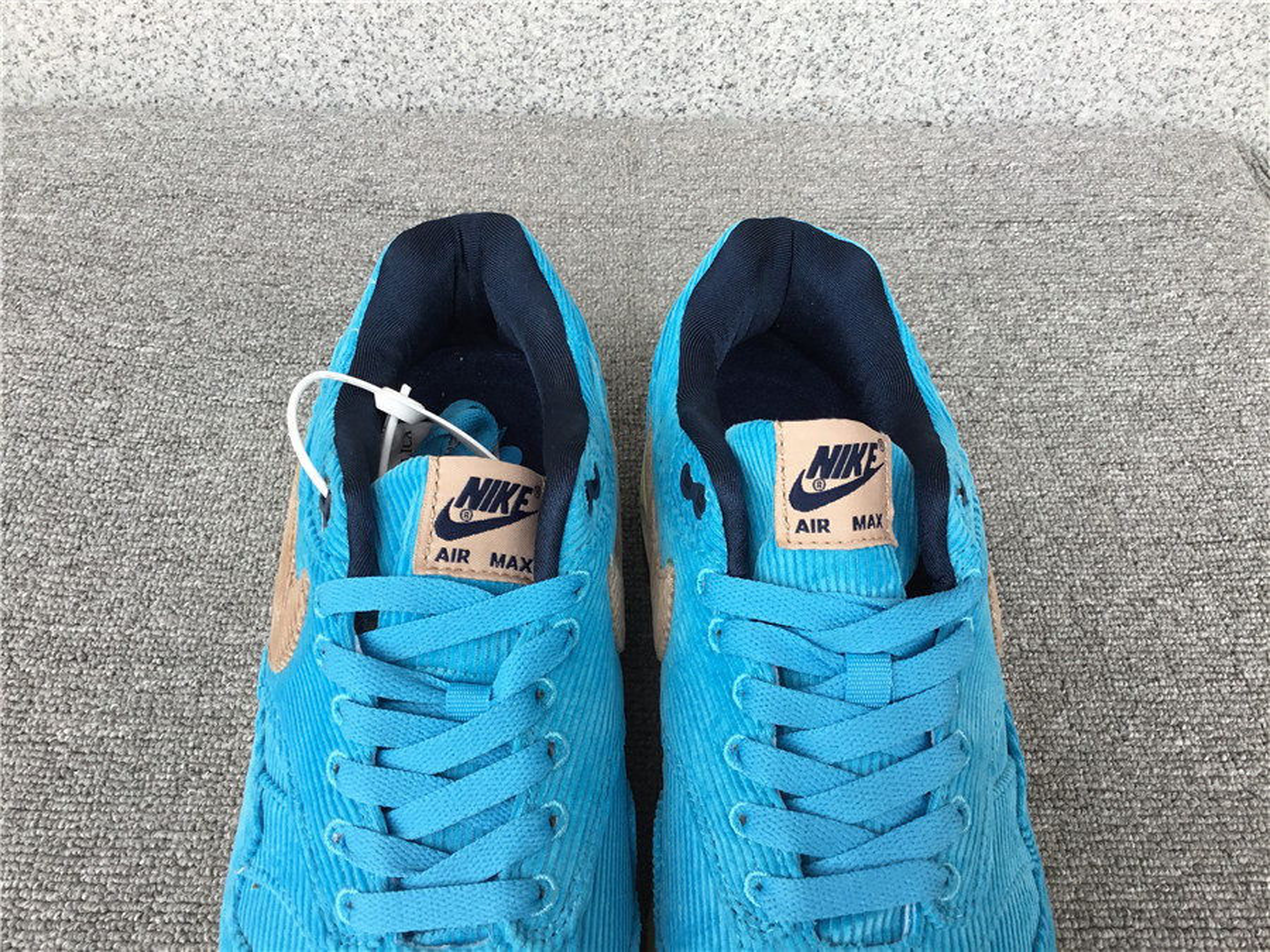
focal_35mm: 31
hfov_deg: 58.4
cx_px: 635
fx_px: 1137
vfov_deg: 45.4
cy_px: 476
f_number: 2.4
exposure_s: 1/150
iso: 25
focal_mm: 3.3
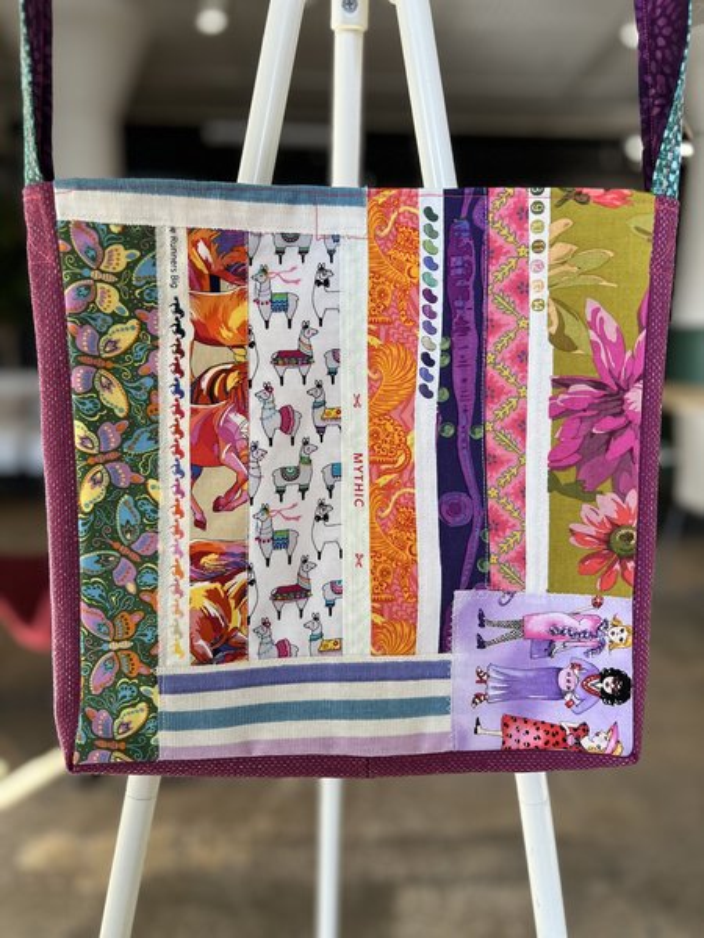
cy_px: 469
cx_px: 352
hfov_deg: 53.1
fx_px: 705
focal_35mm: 26
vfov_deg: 67.3
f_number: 1.5
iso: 64
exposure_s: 1/120
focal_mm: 5.7
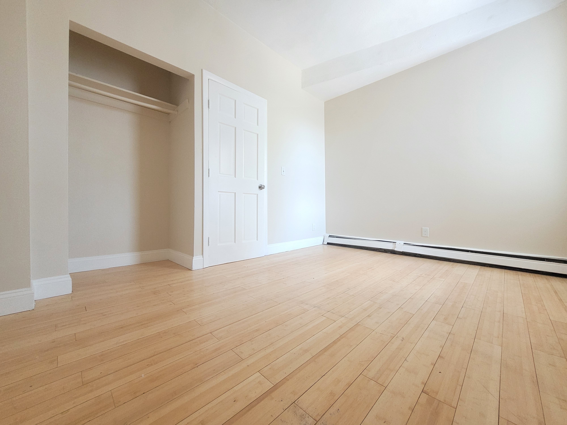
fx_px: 213
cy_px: 212
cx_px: 284
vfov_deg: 89.9
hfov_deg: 106.2
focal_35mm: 13
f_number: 2.2
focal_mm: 1.74
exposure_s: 1/40
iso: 320
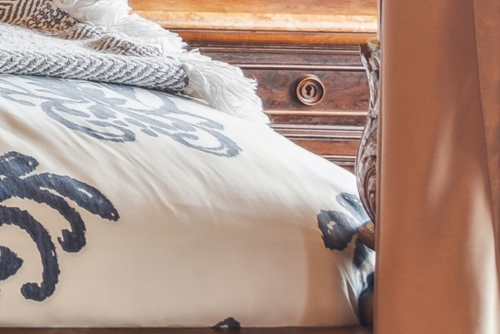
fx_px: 1612
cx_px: -722
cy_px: -290
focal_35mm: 116
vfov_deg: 11.0
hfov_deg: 13.0
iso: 400
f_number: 8
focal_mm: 21
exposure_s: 1/3.33
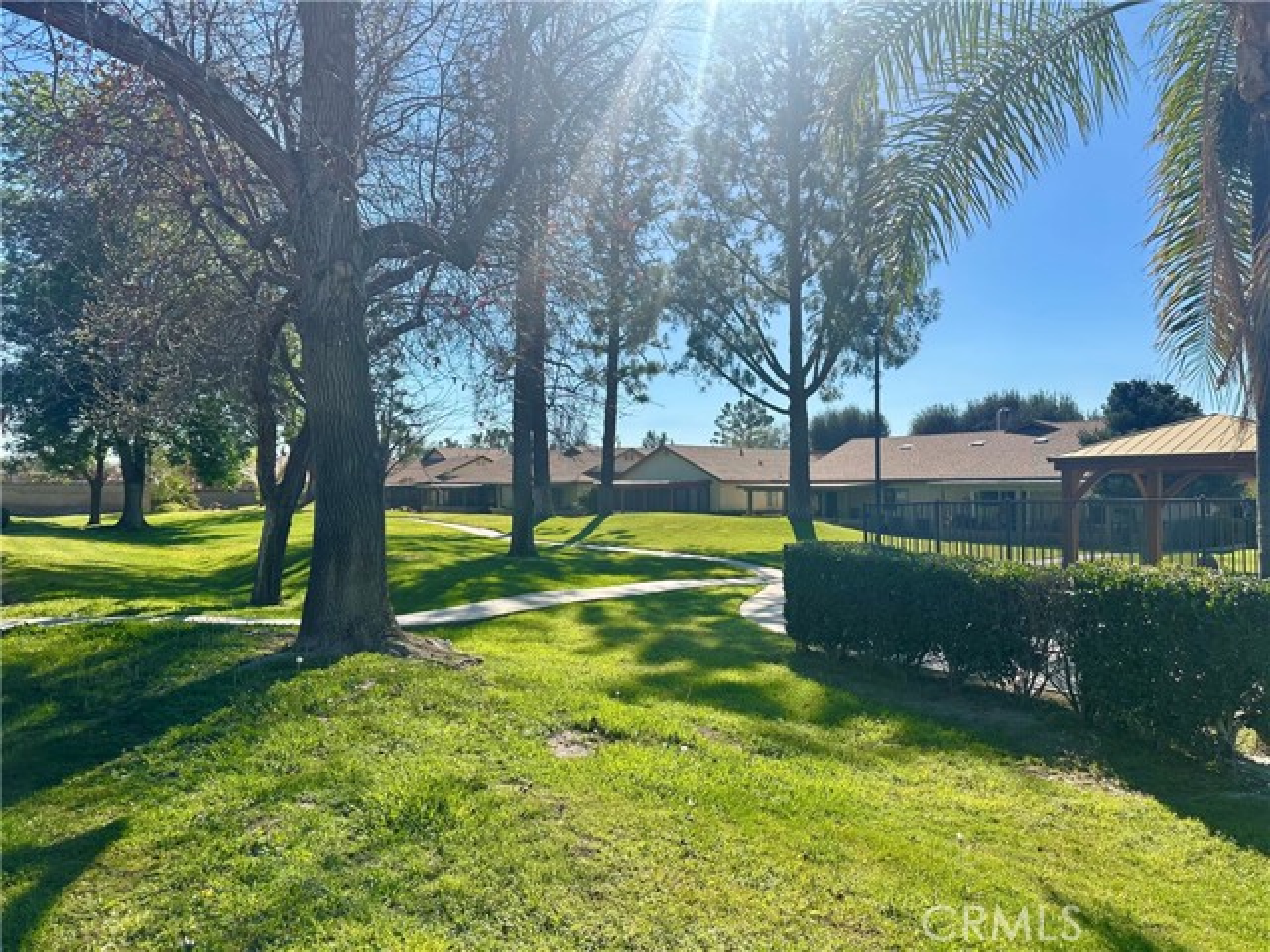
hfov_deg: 71.6
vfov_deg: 56.8
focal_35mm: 24
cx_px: 635
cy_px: 476
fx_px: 881
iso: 80
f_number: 1.78
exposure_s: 1/5263
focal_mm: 6.86
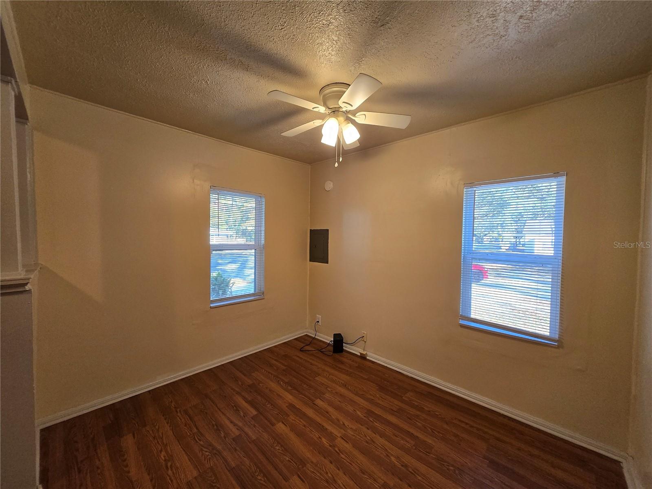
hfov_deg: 106.2
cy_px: 244
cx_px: 326
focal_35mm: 13
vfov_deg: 89.9
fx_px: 245
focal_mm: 1.7
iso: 125
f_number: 2.2
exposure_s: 1/60
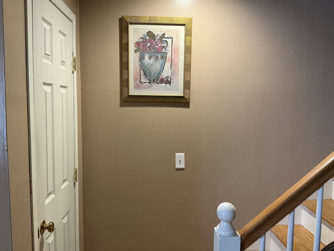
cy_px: 126
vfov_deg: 48.2
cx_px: 167
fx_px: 280
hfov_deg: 61.7
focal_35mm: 29
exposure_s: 1/60
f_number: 1.8
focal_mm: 3
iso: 200
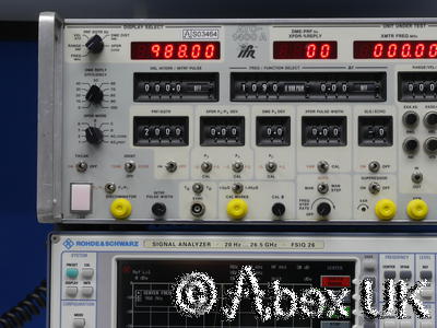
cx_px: 218
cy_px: 164
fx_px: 1161
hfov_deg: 21.3
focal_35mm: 92
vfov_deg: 16.1
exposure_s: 1/10
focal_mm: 46
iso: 400
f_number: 11
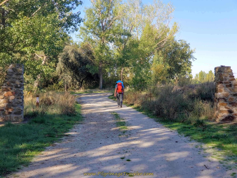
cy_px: 89
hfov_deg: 36.8
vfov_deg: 28.0
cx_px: 118
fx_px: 356
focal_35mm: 52
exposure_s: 1/485
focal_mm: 6
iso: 25
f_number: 2.4
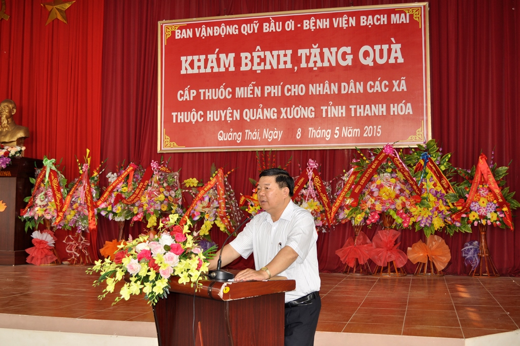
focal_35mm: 44
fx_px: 628
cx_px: 260
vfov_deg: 30.8
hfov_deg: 45.0
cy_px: 173
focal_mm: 29
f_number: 5
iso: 250
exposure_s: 1/60
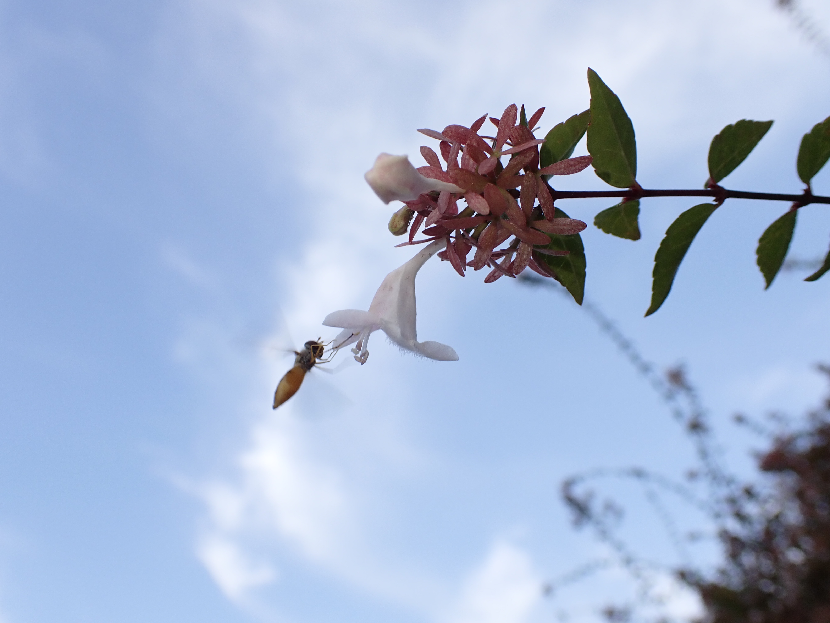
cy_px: 312
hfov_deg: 60.0
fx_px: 719
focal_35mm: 30
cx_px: 415
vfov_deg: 46.8
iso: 100
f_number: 3.2
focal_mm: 5.4
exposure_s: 1/160
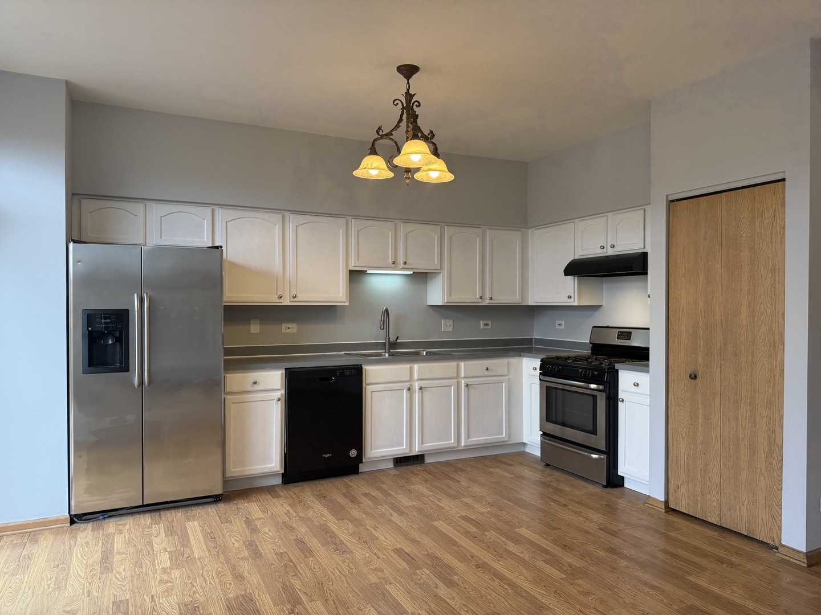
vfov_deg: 56.8
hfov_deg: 71.6
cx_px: 410
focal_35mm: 24
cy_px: 308
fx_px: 569
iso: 160
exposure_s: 1/223
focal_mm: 6.76
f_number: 1.78
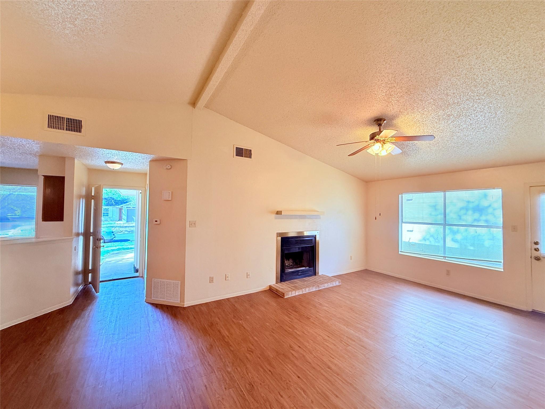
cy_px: 204
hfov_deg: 102.1
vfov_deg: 85.7
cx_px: 272
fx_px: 220
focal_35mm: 14
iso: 320
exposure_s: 1/120
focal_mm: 2.22
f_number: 2.2
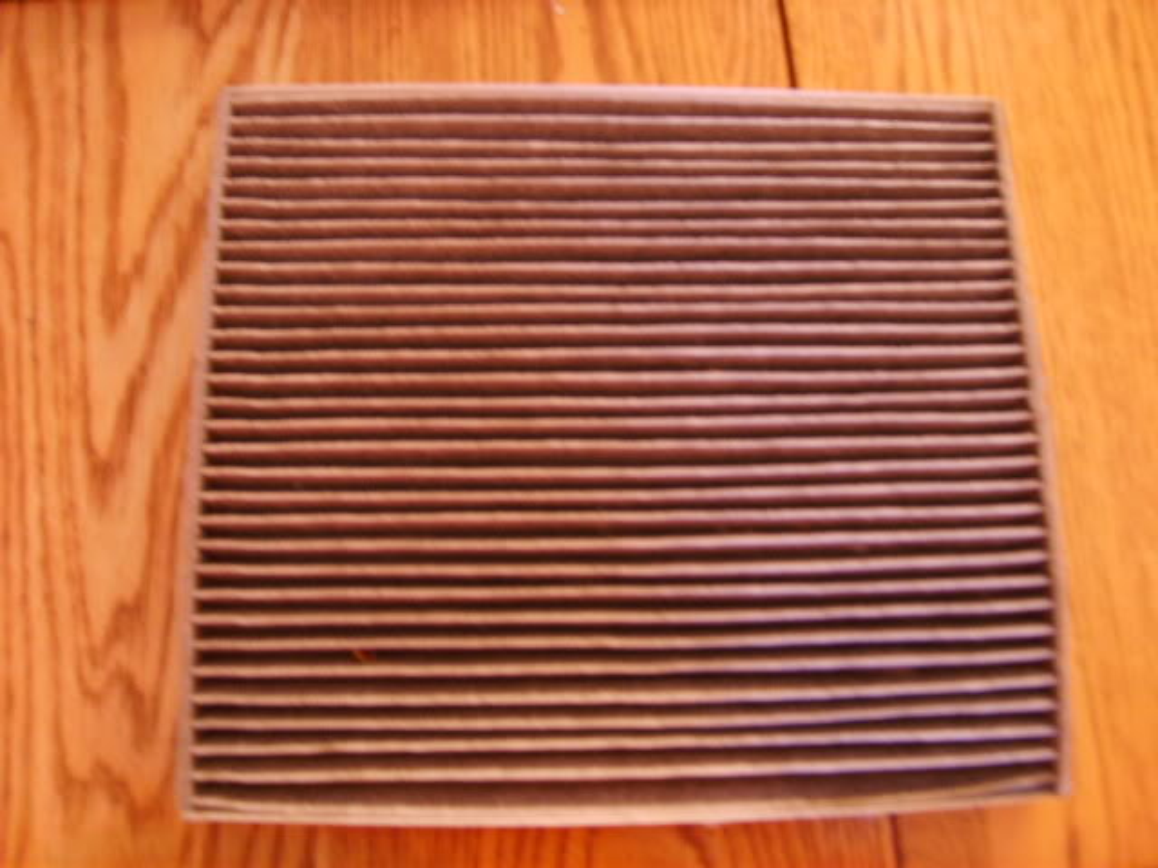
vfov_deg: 40.7
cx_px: 579
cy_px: 434
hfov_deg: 52.6
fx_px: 1171
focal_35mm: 35
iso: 139
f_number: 2.8
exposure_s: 1/4
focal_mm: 5.8
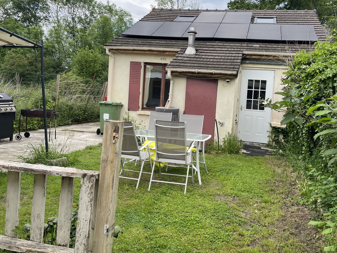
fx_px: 321
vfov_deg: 42.8
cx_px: 193
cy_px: 111
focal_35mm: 33
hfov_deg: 55.2
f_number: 1.6
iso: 32
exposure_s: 1/1125
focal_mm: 4.2
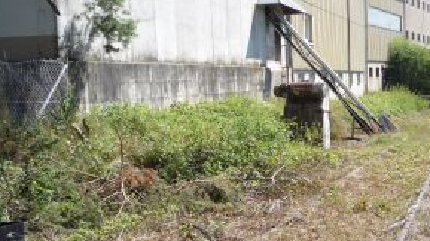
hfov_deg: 36.0
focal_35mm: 58
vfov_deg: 20.5
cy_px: 174
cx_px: 251
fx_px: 661
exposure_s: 1/400
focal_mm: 5.2
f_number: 4
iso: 100
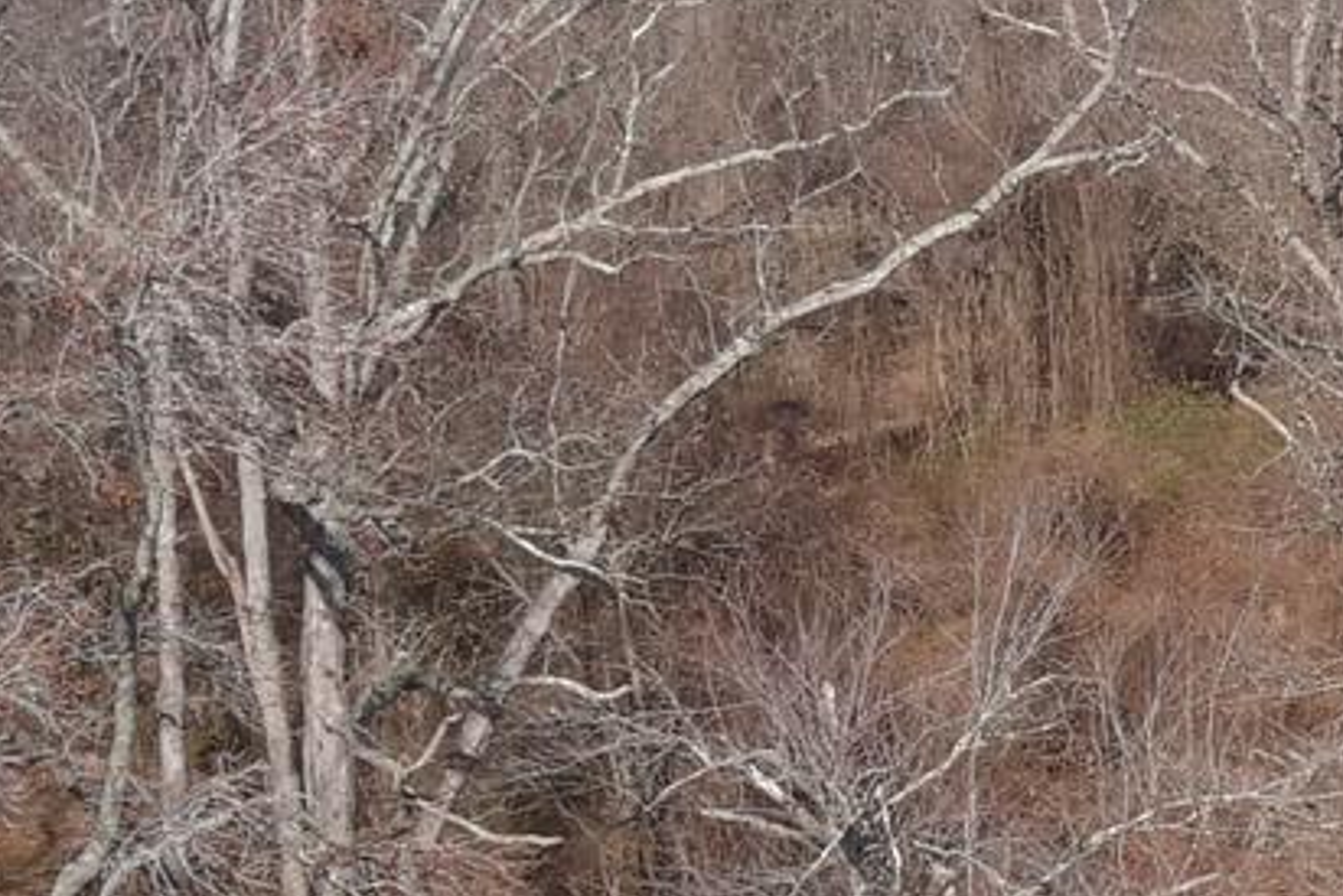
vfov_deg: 9.5
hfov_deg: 13.3
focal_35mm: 144
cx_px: 2119
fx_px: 5374
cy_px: 591
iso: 100
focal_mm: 10.57
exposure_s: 1/80
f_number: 10
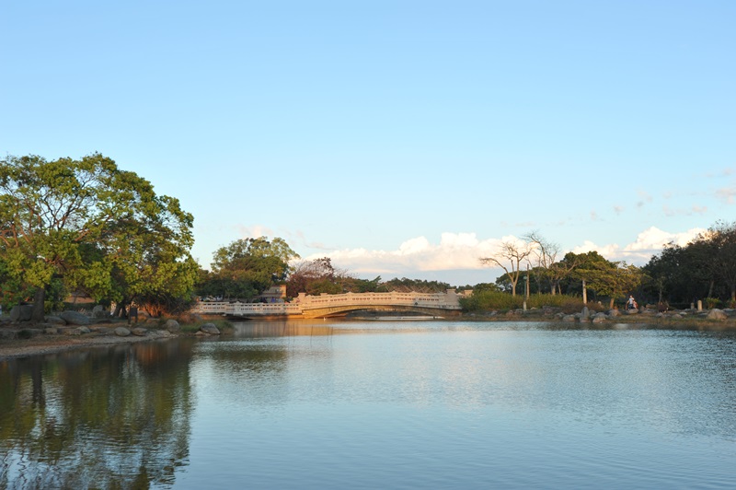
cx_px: 368
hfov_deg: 54.5
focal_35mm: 35
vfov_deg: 37.8
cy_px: 245
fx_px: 715
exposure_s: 1/100
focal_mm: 35
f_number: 8
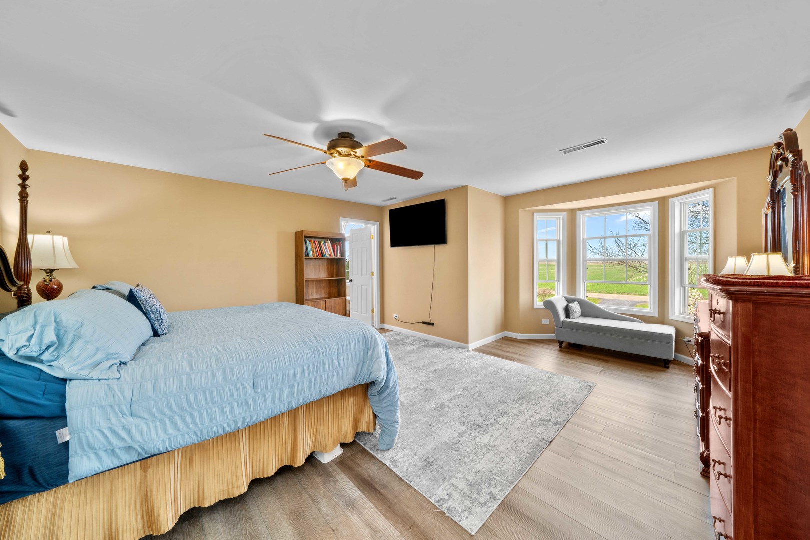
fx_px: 270
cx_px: 405
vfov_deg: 90.0
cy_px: 270
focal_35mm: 12
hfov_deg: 112.6
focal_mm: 12
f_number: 11
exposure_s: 1/1.25
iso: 250
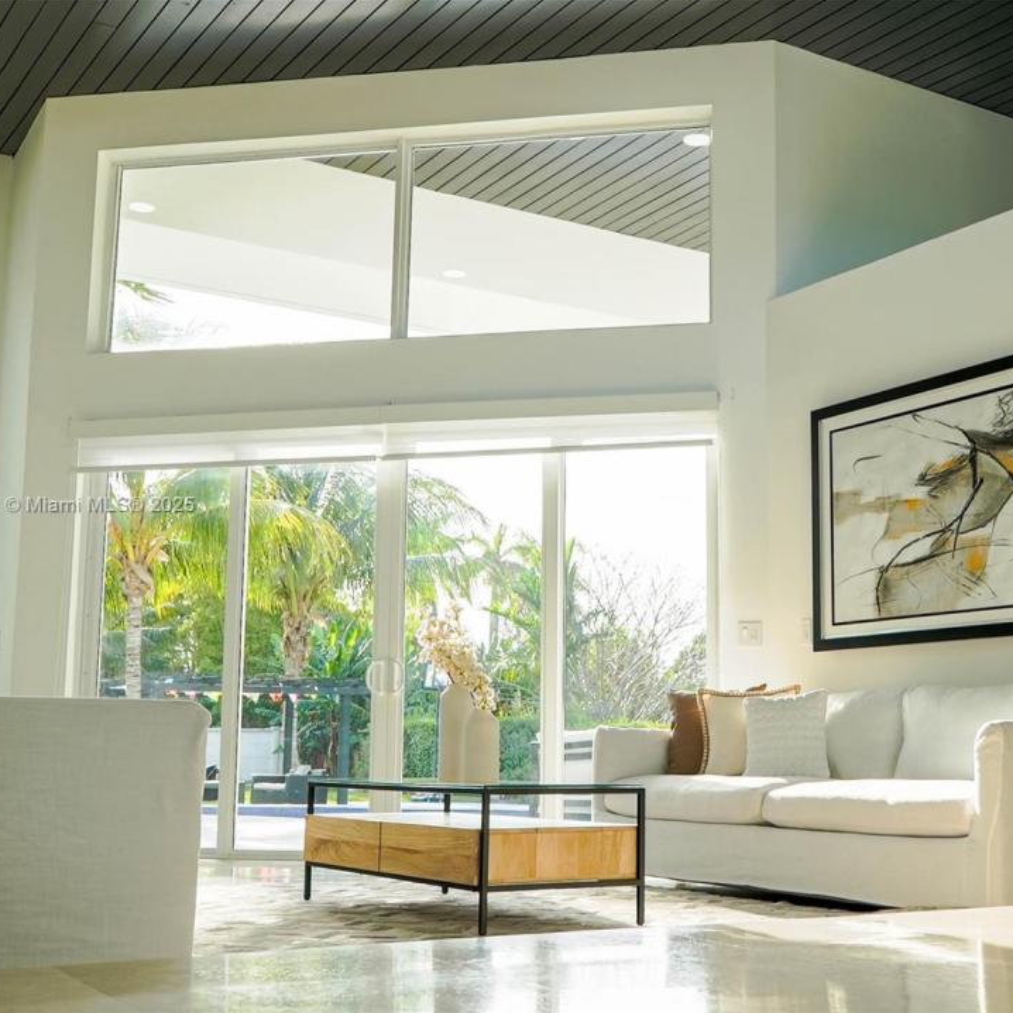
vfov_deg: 36.8
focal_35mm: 46
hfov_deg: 36.5
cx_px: 653
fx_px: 1523
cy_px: 506
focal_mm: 24
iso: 640
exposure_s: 1/400
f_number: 5
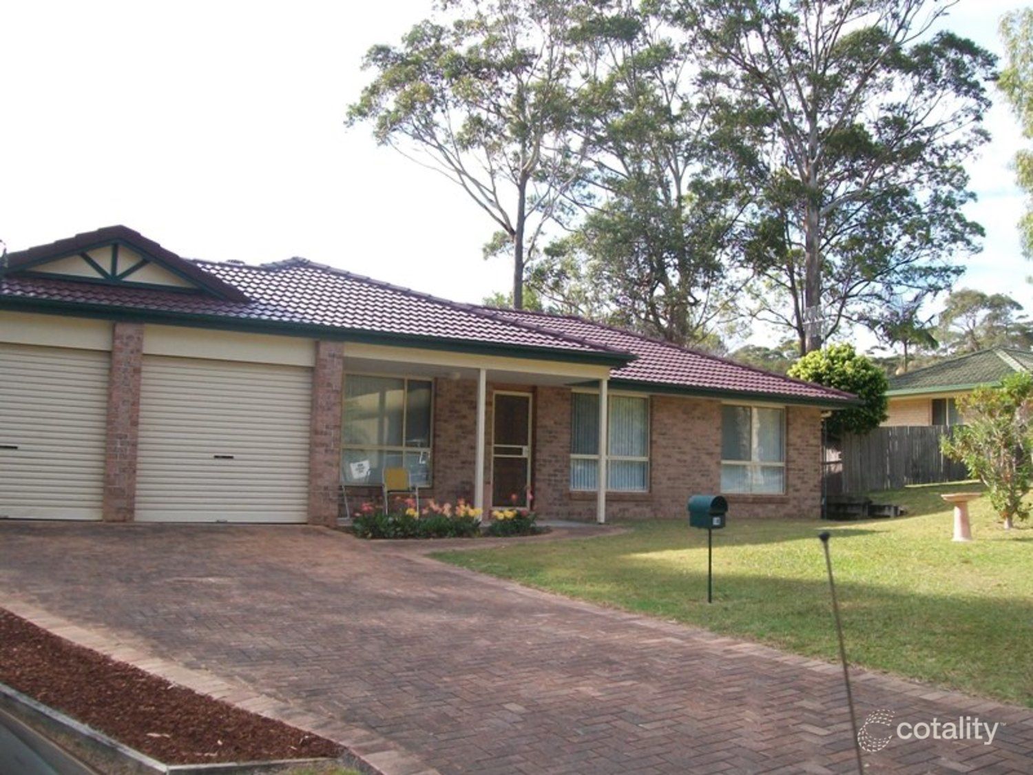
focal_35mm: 36
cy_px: 388
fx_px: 1074
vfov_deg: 39.7
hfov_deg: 51.4
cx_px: 516
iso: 80
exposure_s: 1/500
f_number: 2.7
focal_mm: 6
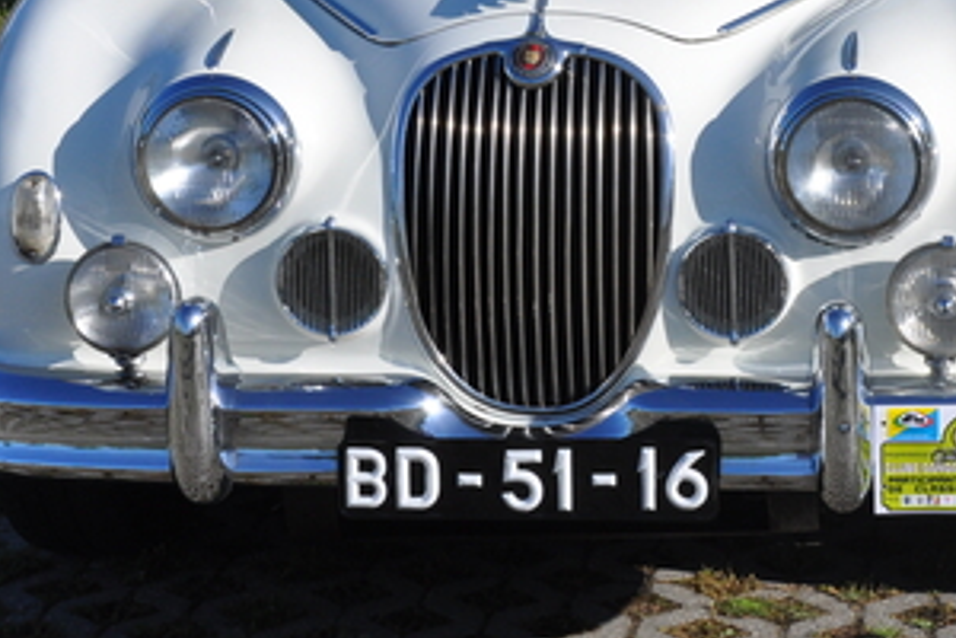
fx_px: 3585
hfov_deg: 15.2
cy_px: 104
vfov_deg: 10.1
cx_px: 660
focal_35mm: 135
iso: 640
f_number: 14
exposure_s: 1/800
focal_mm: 45
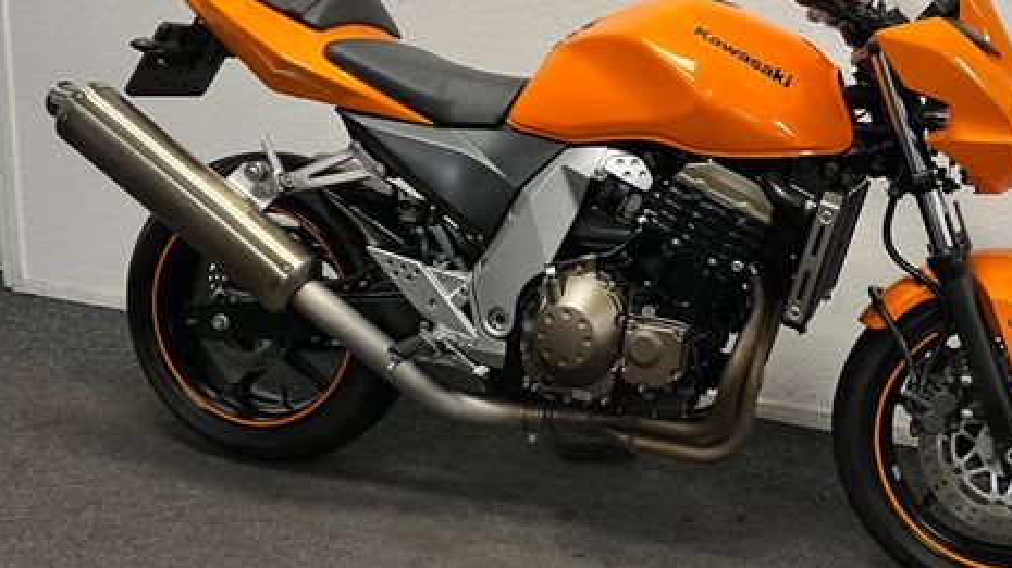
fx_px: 1046
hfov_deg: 50.7
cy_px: 226
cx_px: 677
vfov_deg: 30.3
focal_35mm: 39
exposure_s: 1/50
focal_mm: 5.1
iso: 80
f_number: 1.6
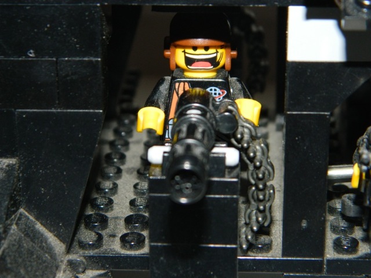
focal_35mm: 103
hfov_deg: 19.1
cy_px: 139
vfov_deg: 14.4
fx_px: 1104
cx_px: 186
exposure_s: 1/60
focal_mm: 18.6
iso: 200
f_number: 12.6
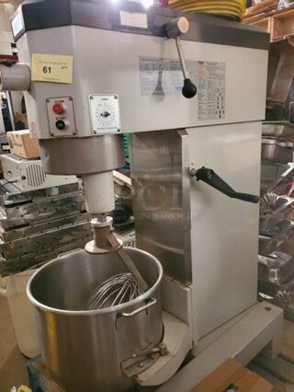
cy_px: 196
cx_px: 147
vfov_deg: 67.3
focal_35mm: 26
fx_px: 294
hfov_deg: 53.1
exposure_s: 1/33
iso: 640
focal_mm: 4.3
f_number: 1.5
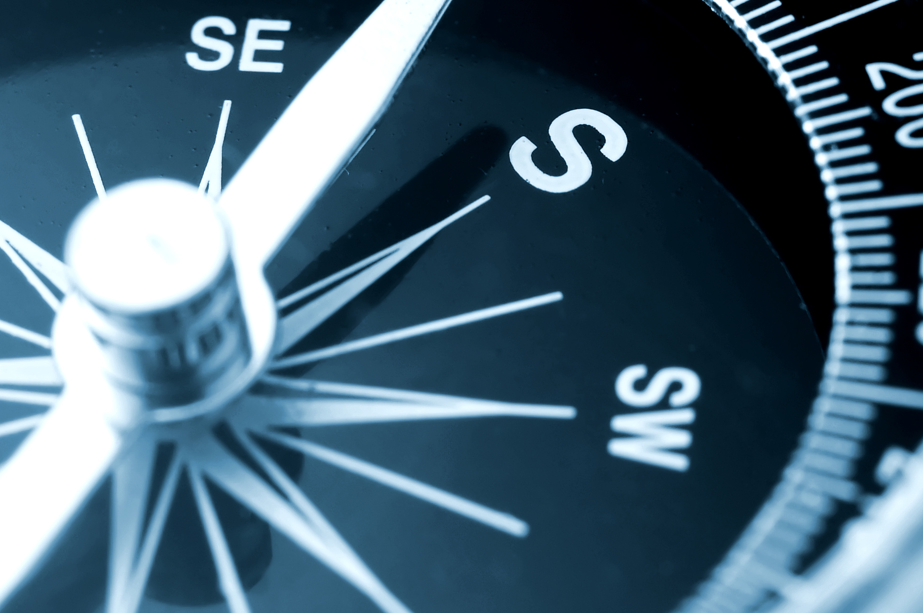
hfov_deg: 11.3
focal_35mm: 182
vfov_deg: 7.5
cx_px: 630
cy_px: 134
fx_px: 4663
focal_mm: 55
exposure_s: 1/2.5
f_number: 5.6
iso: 100
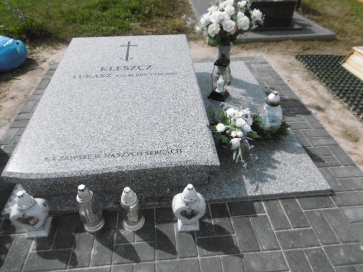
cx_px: 182
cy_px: 136
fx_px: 252
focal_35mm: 24
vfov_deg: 56.8
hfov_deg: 71.6
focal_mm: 4.3
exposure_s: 1/2000
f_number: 3.1
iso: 800
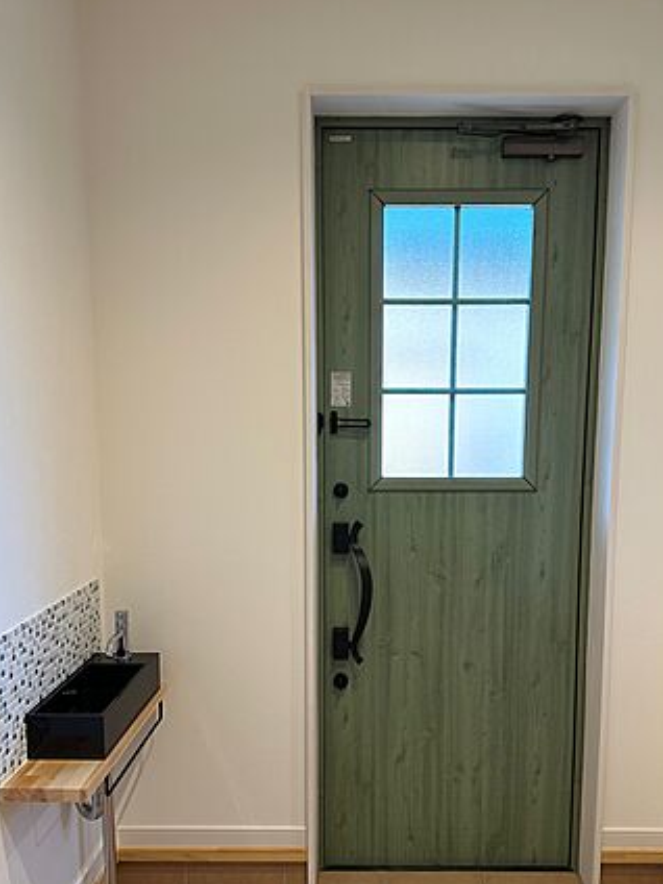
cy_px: 513
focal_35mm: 29
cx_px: 357
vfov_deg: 61.3
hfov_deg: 48.2
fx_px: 741
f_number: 1.78
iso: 125
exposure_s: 1/60
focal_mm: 6.86
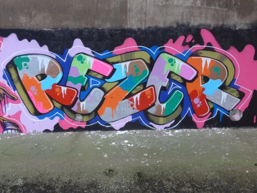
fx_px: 327
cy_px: 96
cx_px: 128
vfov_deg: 32.9
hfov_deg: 42.9
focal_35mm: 44
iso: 250
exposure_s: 1/60
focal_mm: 9
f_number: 2.8
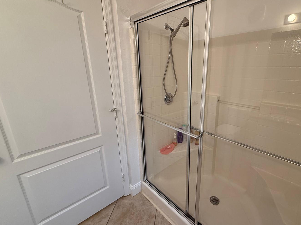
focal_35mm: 17
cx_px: 178
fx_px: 148
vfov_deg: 74.7
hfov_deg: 90.1
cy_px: 108
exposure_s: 1/60
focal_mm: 2.22
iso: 200
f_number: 2.2
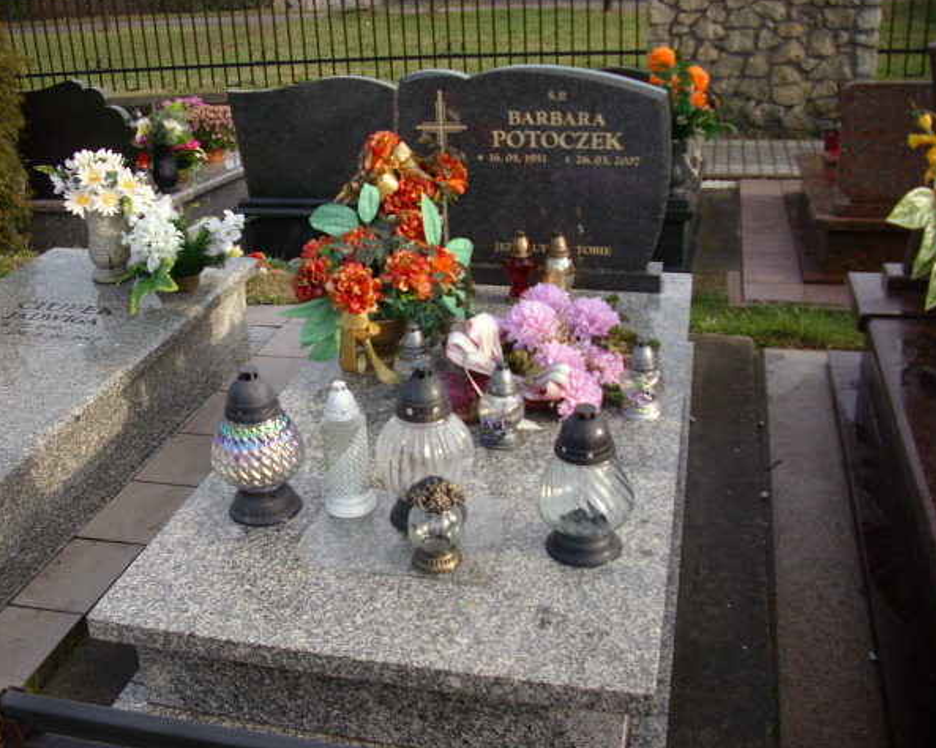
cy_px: 371
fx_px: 1080
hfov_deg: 46.8
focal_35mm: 39
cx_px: 450
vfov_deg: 38.2
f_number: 2.8
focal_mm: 6.2
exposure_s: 1/419
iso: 50
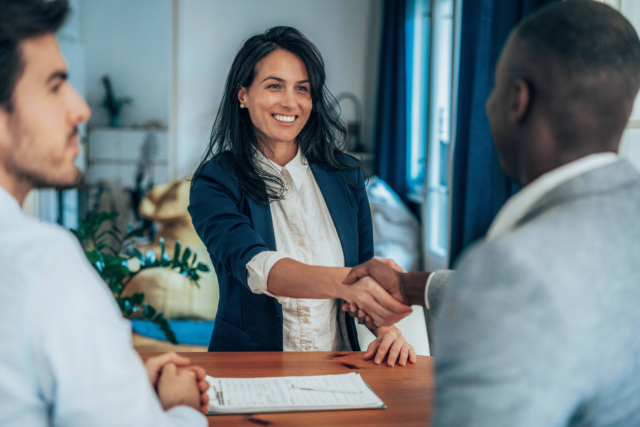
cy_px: 214
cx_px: 320
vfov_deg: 24.6
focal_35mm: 55
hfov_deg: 36.2
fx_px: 978
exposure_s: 1/500
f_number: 2.2
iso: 2000
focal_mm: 55
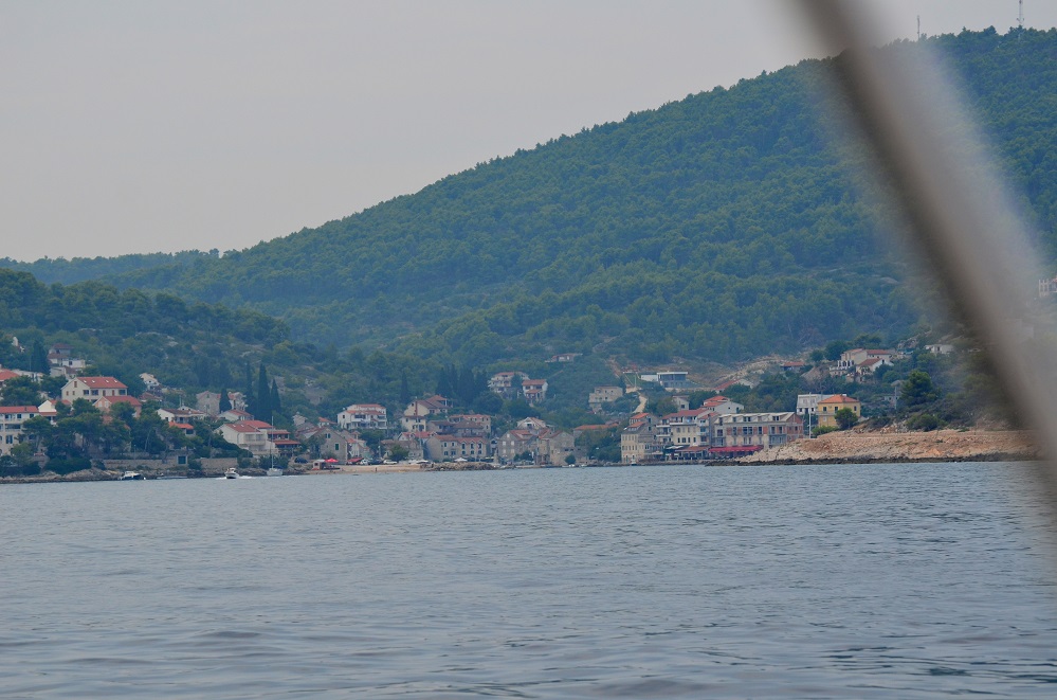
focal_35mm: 183
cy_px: 350
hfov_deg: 11.3
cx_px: 528
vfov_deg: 7.5
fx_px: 5360
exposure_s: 1/1600
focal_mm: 122
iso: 400
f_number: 5.6
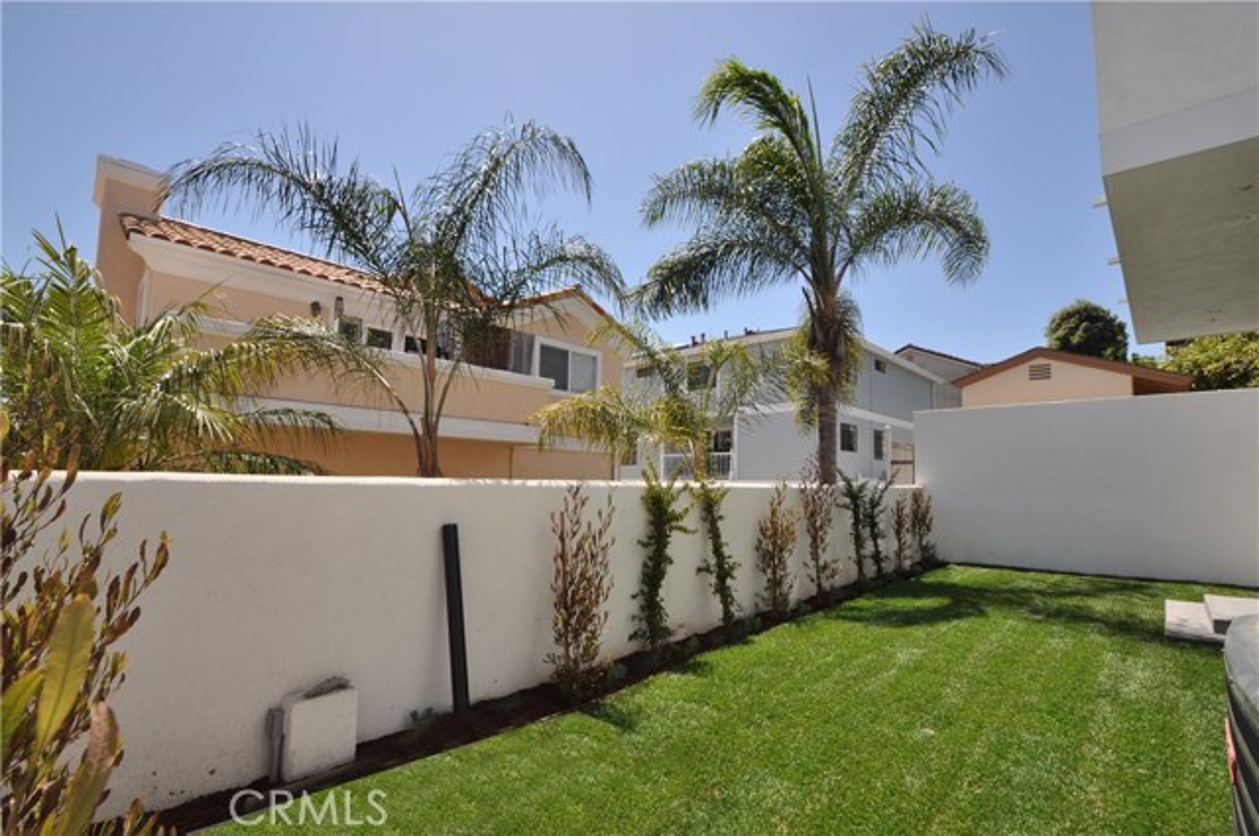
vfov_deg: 77.2
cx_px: 630
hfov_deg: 100.5
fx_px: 524
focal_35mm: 15
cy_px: 418
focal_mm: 10
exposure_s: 1/200
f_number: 14
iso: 250
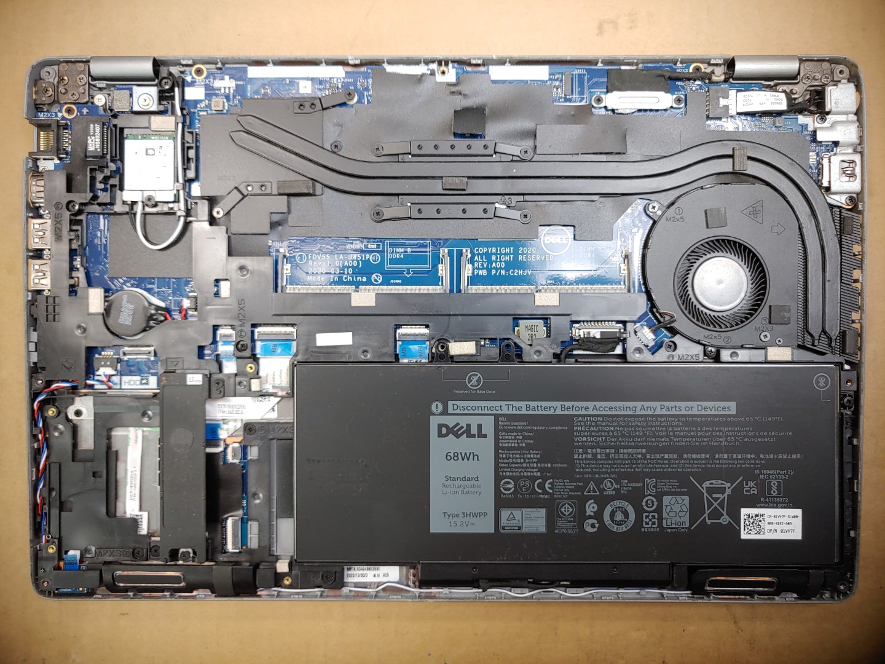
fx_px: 665
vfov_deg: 53.1
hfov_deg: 67.3
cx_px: 442
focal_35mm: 26
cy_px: 332
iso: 50
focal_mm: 4.36
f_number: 1.8
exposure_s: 1/60
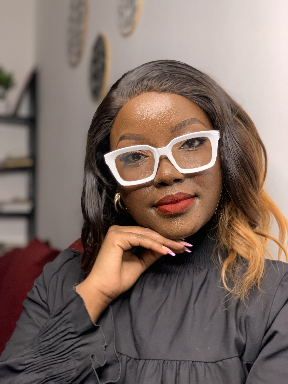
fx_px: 577
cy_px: 192
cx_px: 144
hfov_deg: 28.0
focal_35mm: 52
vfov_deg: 36.8
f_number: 2.4
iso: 100
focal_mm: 6
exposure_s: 1/46
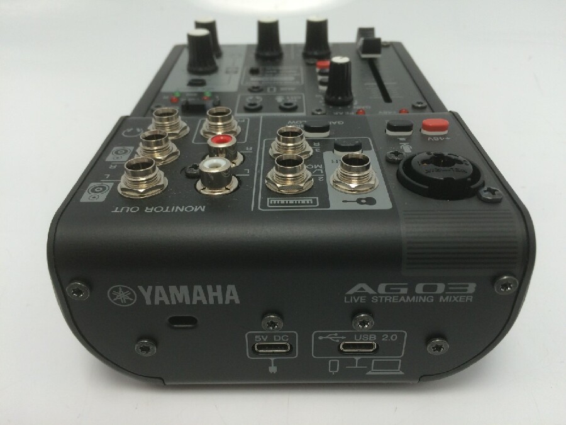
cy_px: 212
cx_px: 283
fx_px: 474
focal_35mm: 29
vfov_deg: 48.2
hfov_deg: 61.7
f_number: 2.2
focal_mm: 4.15
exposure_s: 1/120
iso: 64
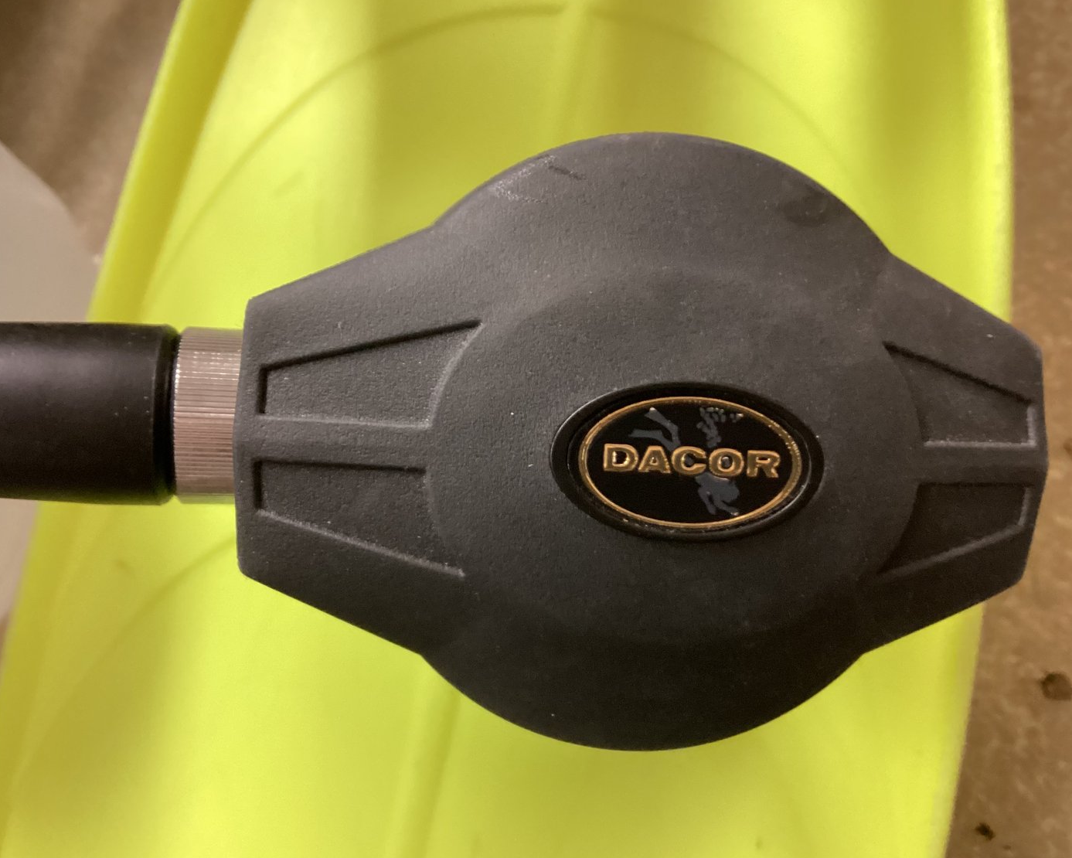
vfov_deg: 44.6
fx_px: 1047
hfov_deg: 54.2
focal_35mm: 33
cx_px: 530
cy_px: 432
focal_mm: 3.3
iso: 320
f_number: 2.4
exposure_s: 1/60
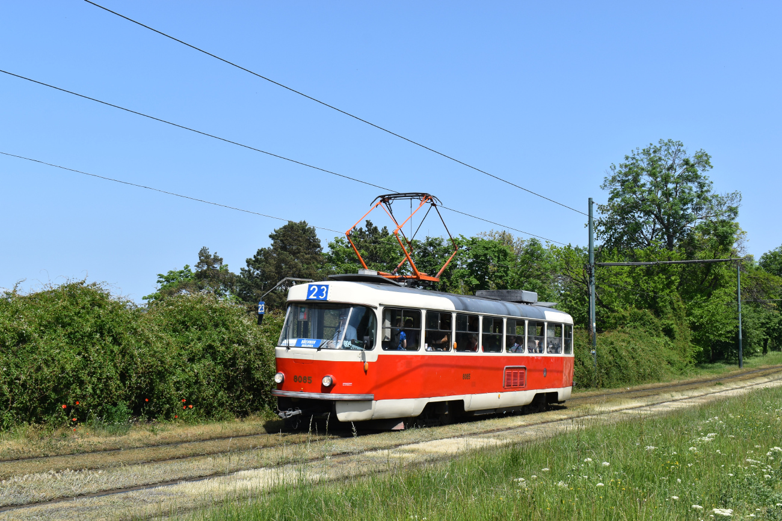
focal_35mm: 45
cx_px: 391
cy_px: 260
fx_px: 978
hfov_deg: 43.6
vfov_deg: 29.9
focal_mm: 30
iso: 200
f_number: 10
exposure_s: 1/400
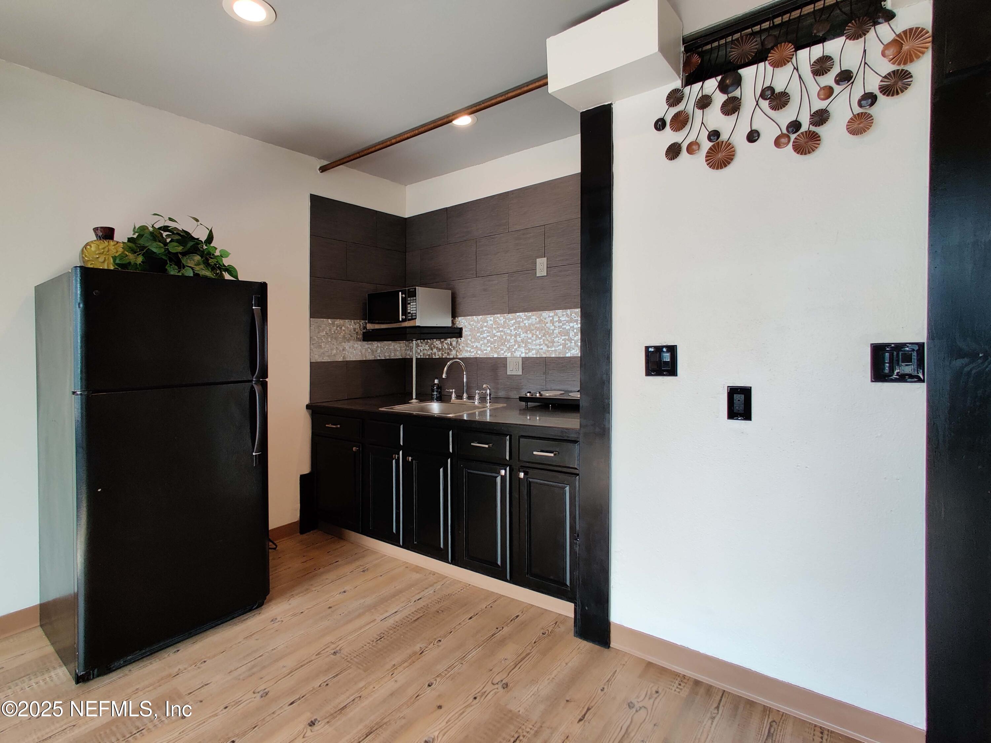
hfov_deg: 106.2
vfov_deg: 89.9
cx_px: 496
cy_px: 372
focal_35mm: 13
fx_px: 372
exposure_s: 1/50
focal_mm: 2.25
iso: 125
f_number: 2.2
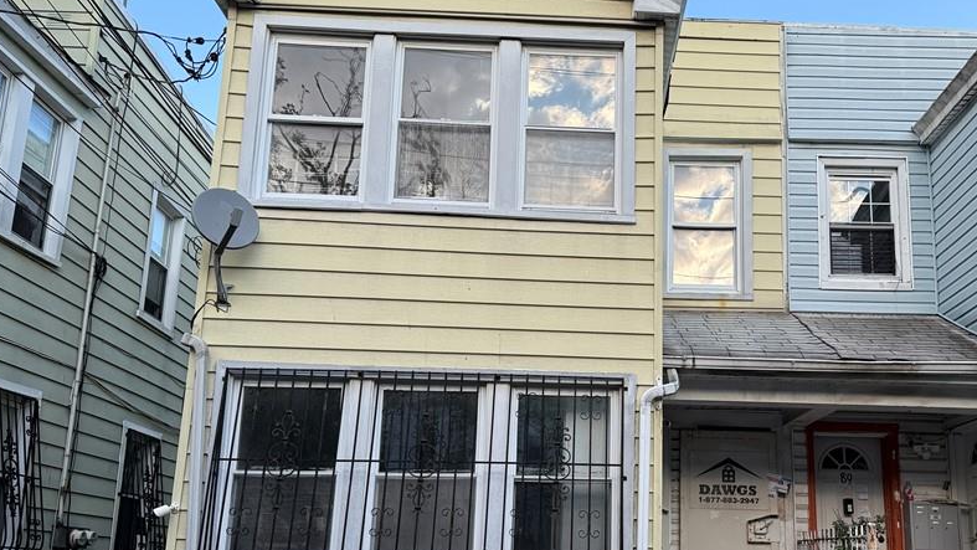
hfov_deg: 57.2
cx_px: 619
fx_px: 881
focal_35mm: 34
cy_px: 390
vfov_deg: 34.2
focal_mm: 6.76
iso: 80
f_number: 1.78
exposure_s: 1/665
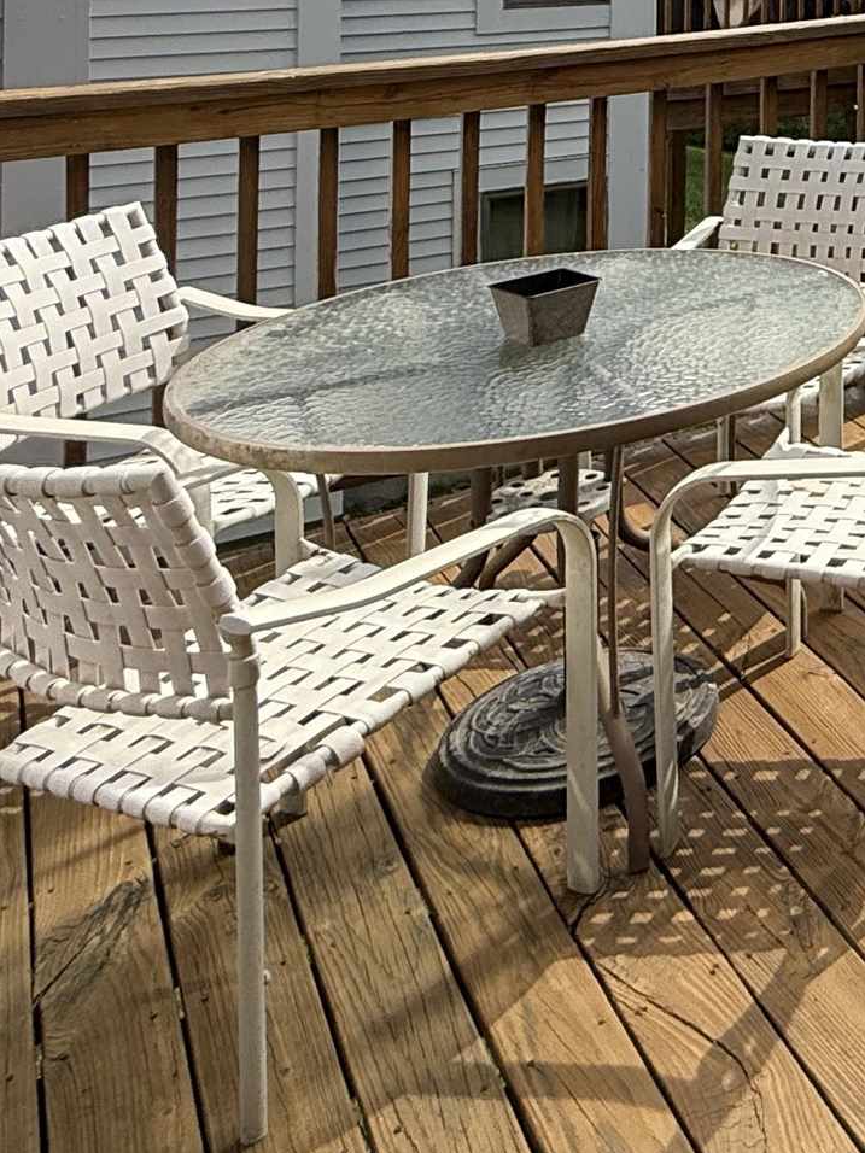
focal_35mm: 45
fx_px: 1499
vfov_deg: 35.5
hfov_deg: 25.1
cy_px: -136
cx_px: 1272
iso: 64
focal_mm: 2.22
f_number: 2.2
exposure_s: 1/1368
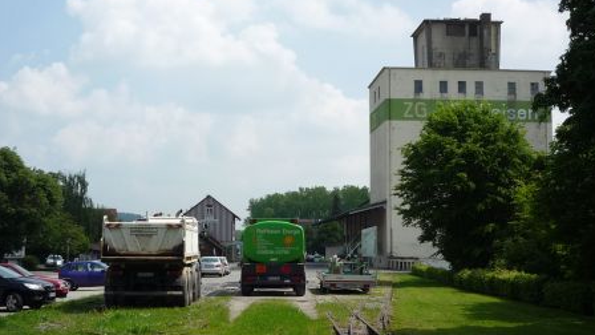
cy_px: 225
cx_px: 295
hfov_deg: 42.1
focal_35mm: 49
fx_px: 773
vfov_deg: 24.3
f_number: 5.6
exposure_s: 1/500
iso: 100
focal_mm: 5.2
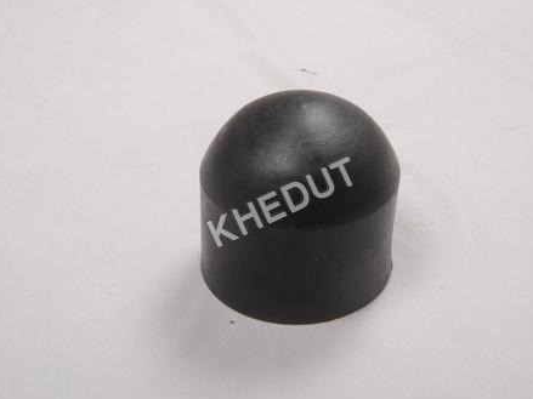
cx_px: 279
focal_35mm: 69
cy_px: 201
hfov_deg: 28.2
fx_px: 1062
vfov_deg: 21.3
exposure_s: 1/125
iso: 200
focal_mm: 42
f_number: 22
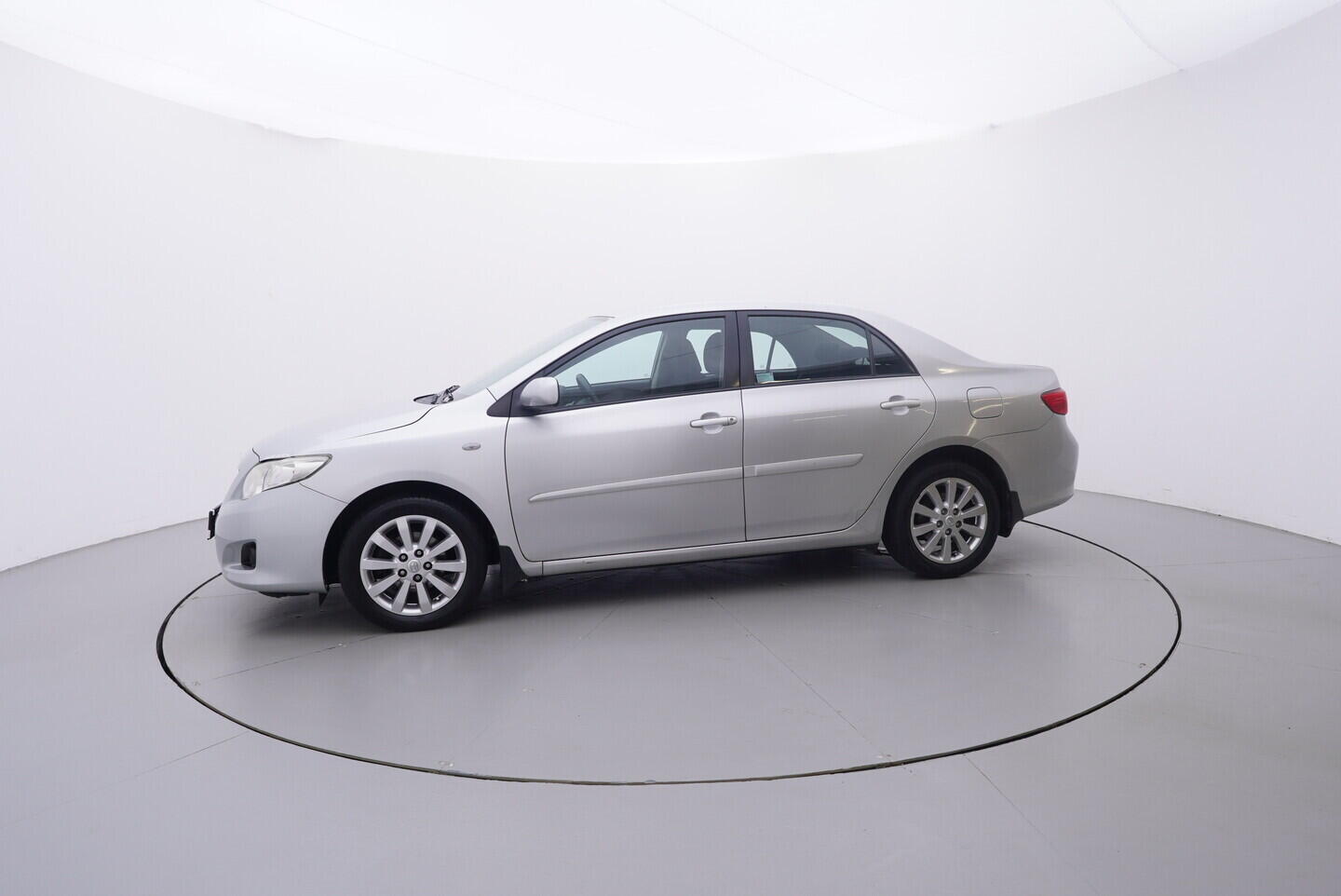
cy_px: 448
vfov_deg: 56.2
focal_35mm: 22
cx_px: 670
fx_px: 839
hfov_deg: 77.3
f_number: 5
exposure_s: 1/80
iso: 200
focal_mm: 15
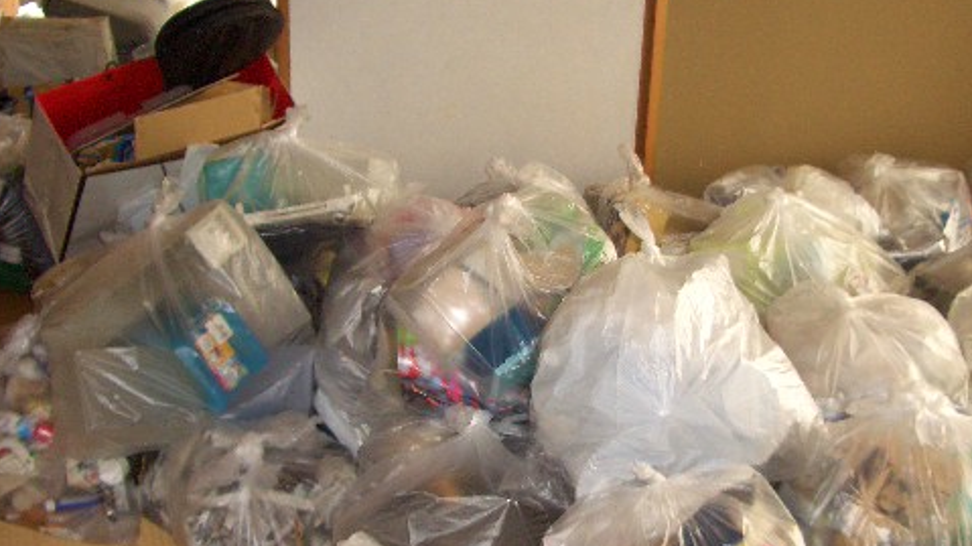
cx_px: 552
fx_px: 1314
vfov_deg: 23.4
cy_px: 329
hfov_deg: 40.5
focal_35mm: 51
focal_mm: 5.8
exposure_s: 1/60
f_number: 2.6
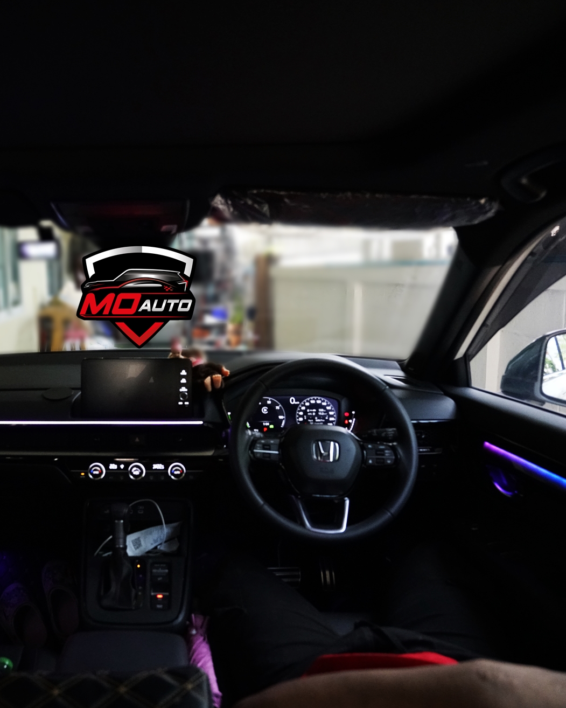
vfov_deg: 58.8
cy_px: 353
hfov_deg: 47.0
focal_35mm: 30
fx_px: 628
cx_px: 151
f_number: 4
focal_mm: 21
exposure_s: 1/160
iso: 6400
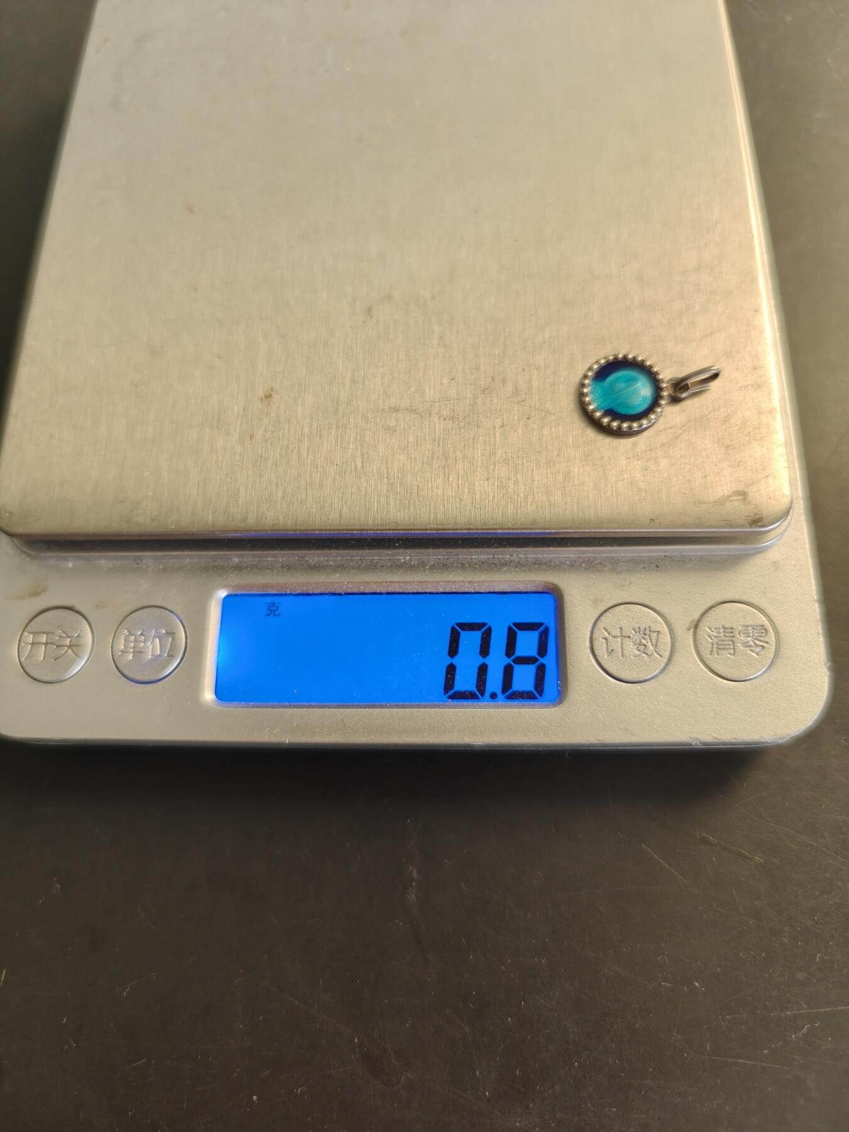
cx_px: 424
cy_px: 566
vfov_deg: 73.9
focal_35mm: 23
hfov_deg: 58.9
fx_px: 752
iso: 320
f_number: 1.6
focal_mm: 6.06
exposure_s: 1/124
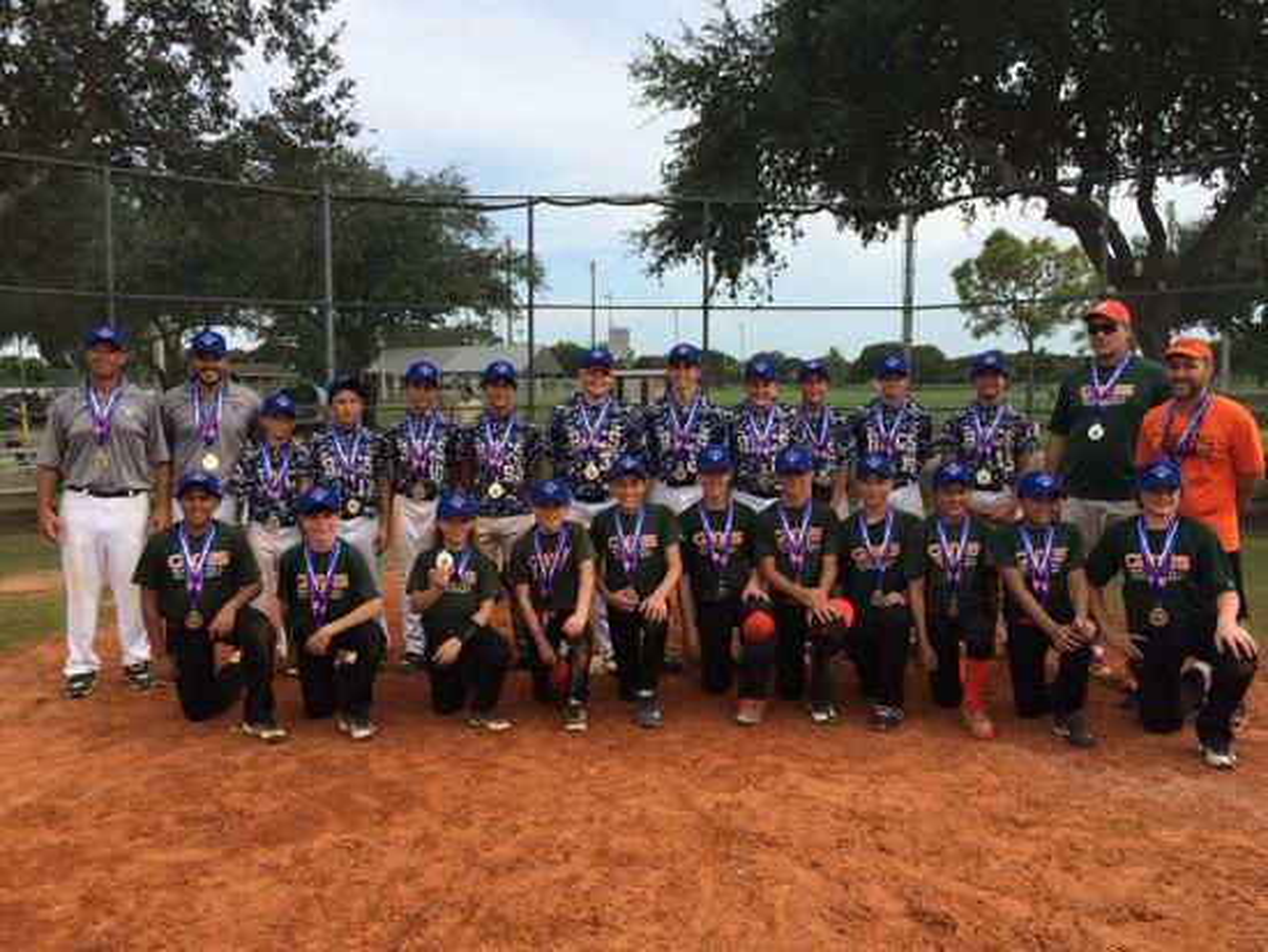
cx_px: 634
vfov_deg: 48.3
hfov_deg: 61.6
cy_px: 476
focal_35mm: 29
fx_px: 1063
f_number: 2.2
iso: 32
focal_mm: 4.15
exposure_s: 1/1414
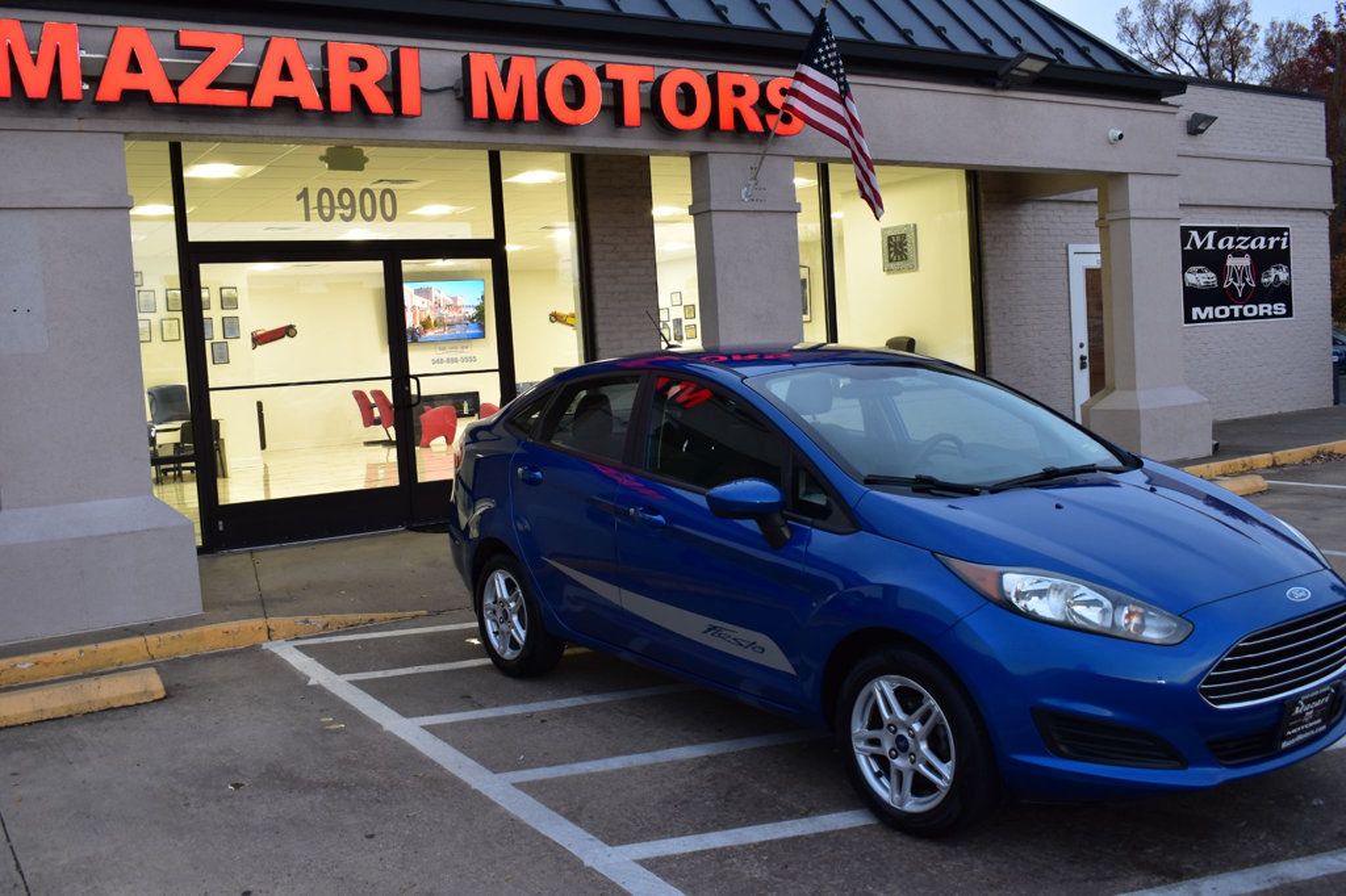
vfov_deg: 38.3
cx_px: 673
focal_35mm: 34
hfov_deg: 55.1
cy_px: 448
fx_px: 1289
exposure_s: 1/20
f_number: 6.3
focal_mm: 23
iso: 400
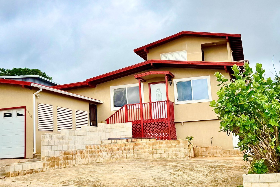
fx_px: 249
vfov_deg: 41.0
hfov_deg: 58.4
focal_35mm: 32
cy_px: 78
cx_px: 118
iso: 80
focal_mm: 6.76
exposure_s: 1/2252
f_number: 1.78
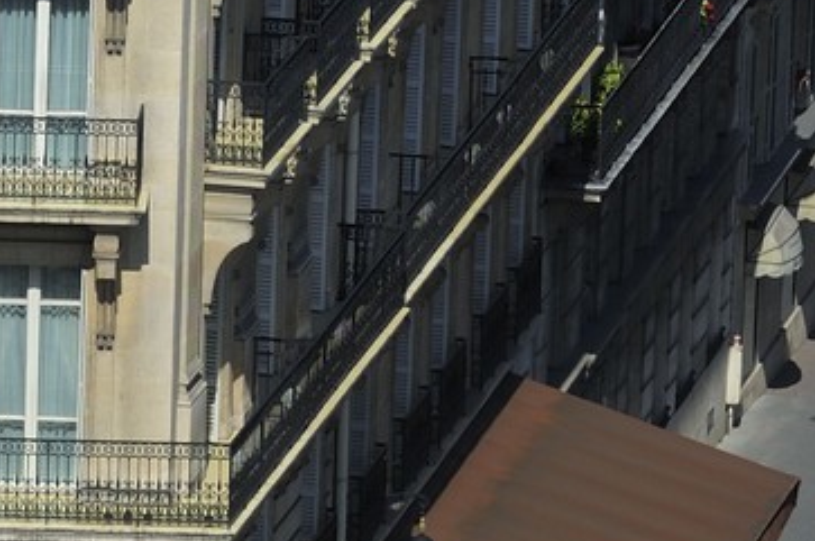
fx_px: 14447
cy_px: 763
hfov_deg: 3.2
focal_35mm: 639
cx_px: -941
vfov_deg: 2.1
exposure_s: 1/250
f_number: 13
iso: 200
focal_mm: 145
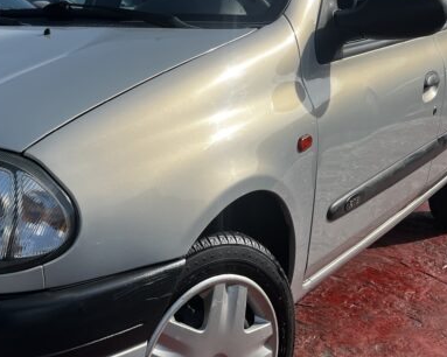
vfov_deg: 28.6
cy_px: 203
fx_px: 701
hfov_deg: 33.8
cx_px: 60
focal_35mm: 53
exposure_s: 1/3311
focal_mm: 5.1
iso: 50
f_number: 1.6
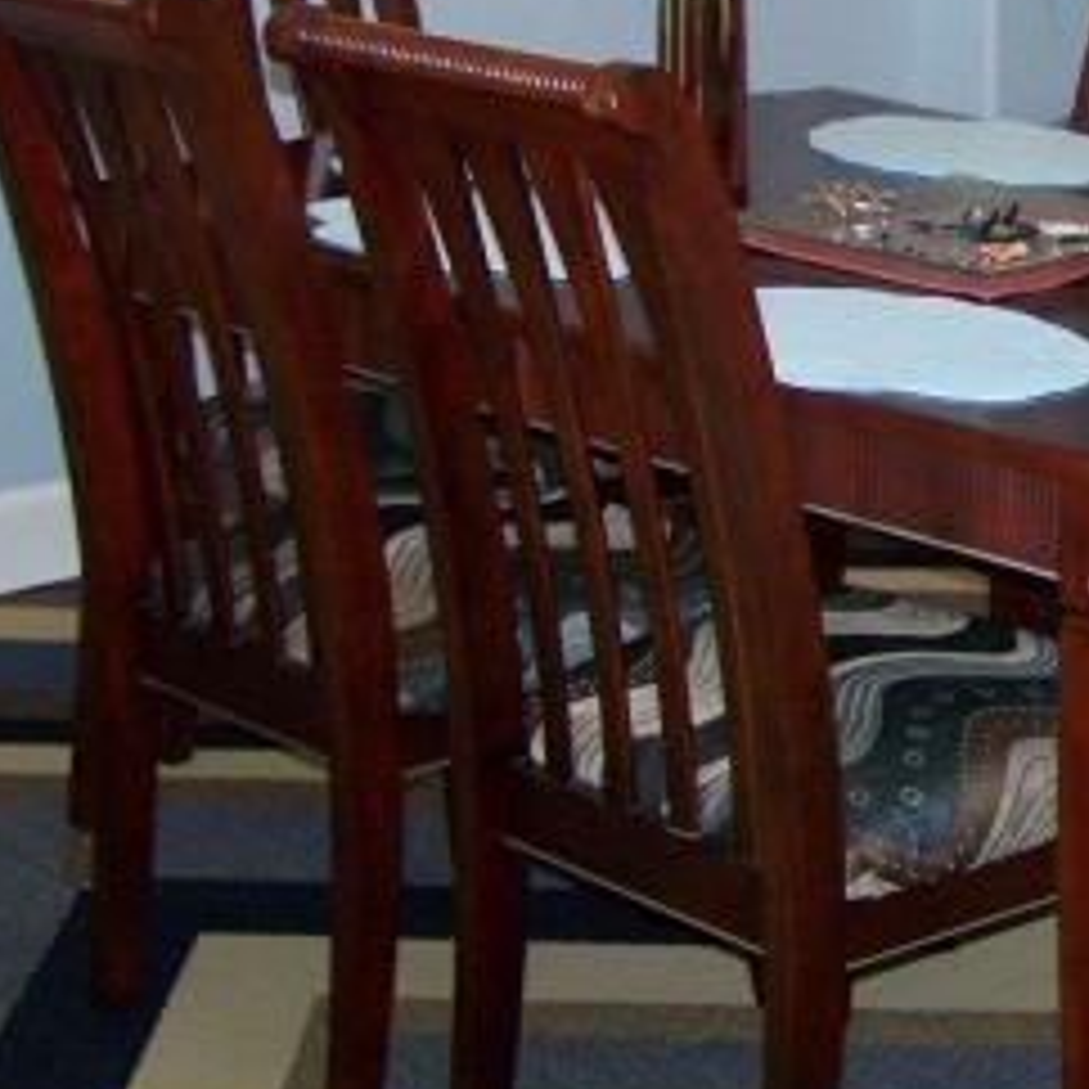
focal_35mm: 89
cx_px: 1242
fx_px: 3168
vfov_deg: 19.2
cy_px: 144
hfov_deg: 18.6
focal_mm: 6.3
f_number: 2.8
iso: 160
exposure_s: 1/60
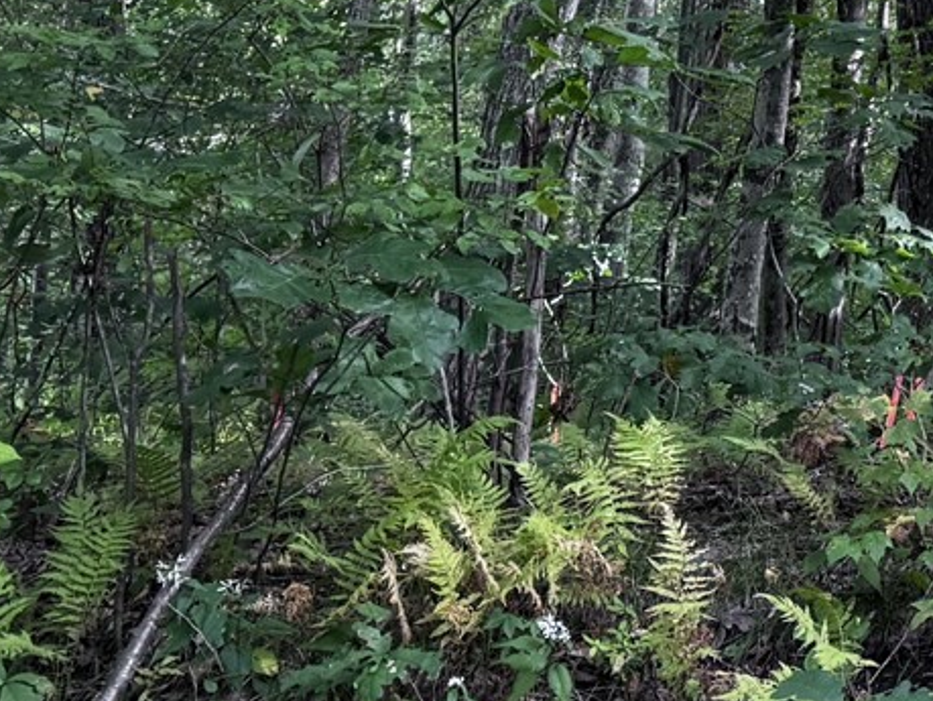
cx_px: 1405
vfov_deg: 13.3
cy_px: -224
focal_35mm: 107
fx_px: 2886
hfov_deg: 16.7
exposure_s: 1/121
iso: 100
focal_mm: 6.76
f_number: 1.78
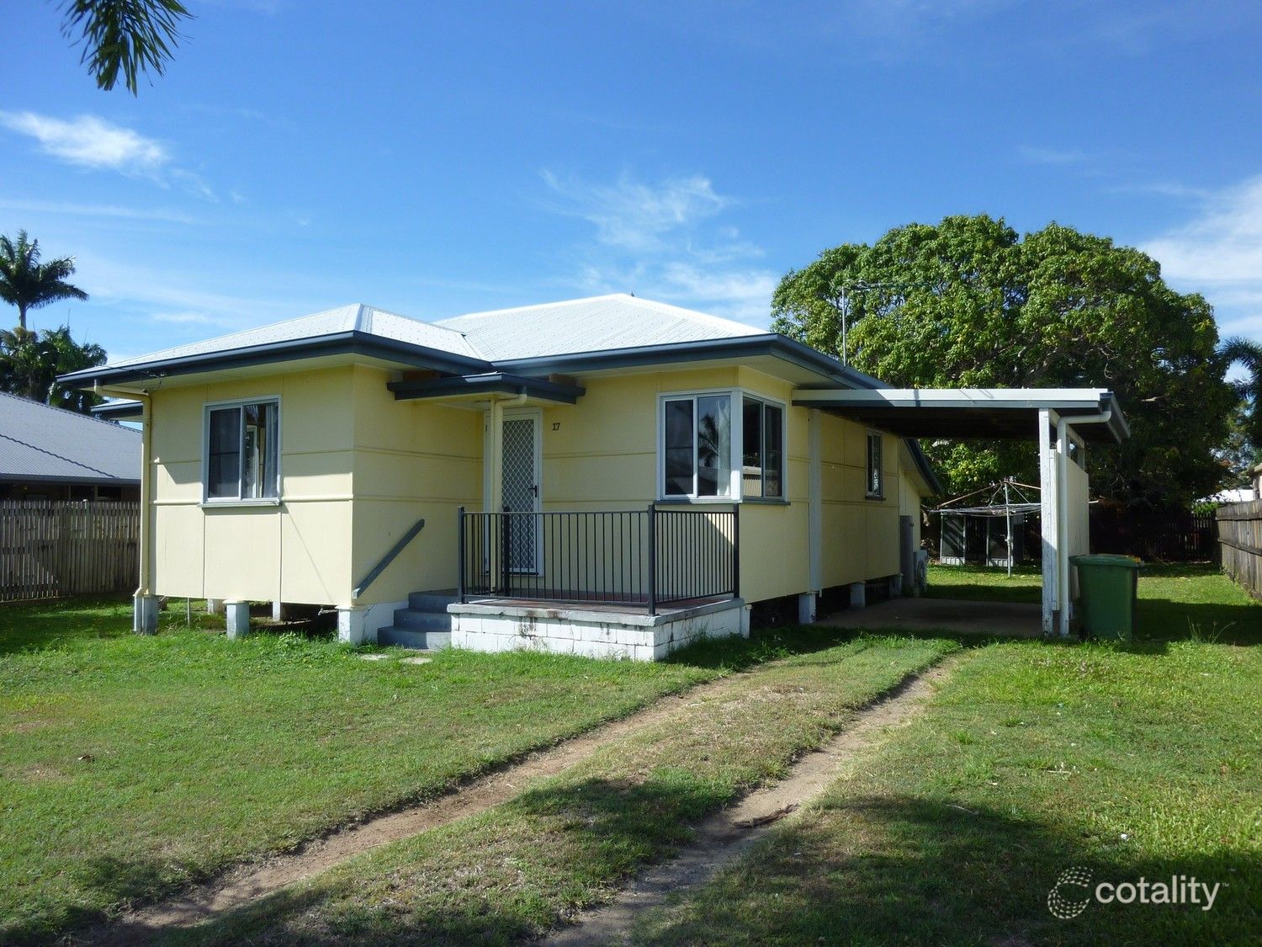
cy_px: 474
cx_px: 631
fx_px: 911
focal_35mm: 25
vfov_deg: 54.9
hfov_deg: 69.4
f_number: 3.3
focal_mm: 4.5
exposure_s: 1/640
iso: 80
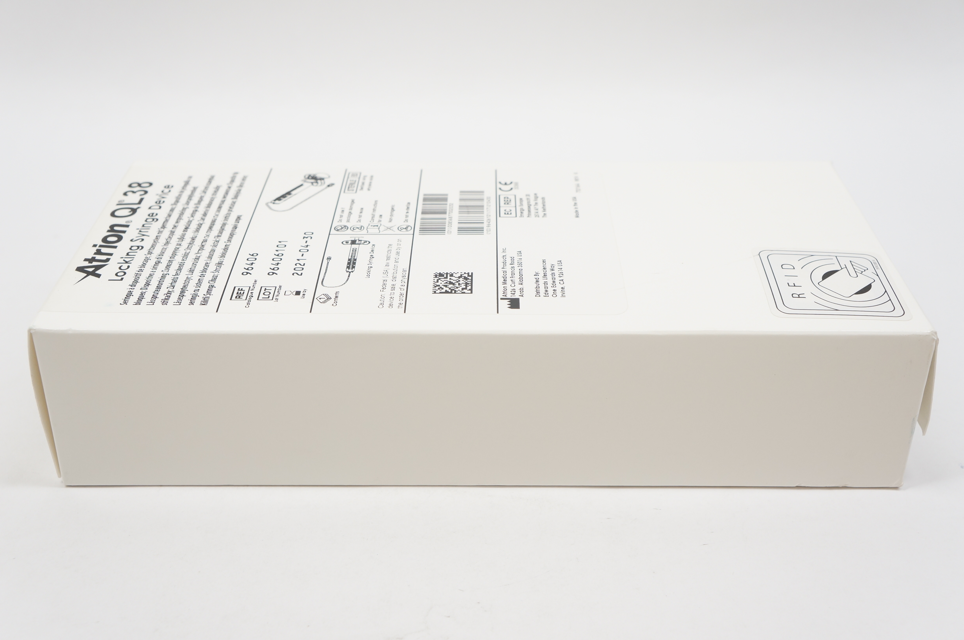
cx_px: 482
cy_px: 320
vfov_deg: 31.8
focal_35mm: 42
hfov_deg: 46.4
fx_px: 1123
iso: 400
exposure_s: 1/80
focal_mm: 28
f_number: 5.6
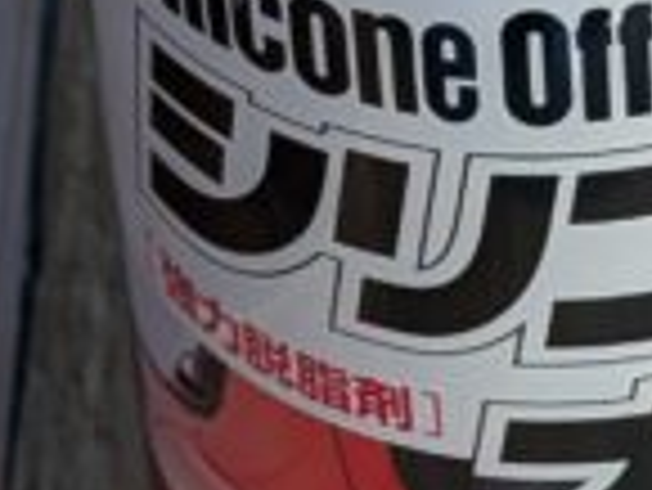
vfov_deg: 4.4
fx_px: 6372
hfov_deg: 5.8
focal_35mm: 338
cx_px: 1030
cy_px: 160
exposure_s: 1/204
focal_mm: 6.81
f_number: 1.85
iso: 44
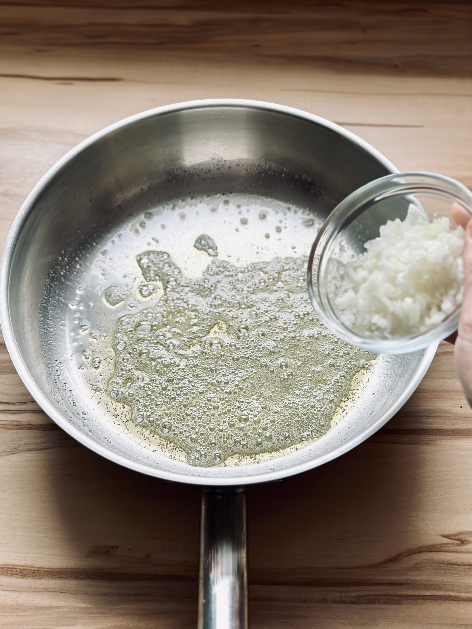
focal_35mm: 49
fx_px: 891
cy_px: 309
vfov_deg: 38.9
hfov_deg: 29.7
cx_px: 233
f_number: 1.78
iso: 64
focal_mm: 6.86
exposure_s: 1/163
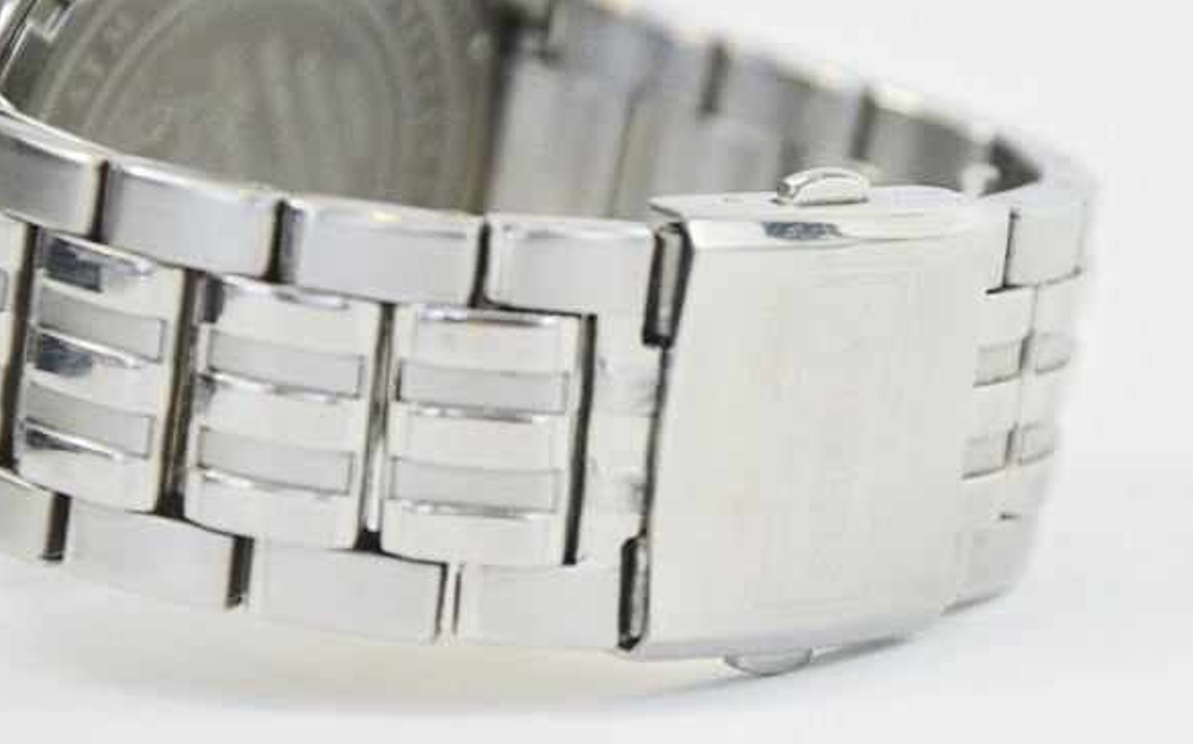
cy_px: 342
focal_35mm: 247
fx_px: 8020
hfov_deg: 8.5
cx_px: 732
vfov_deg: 5.3
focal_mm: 105
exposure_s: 1/200
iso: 1600
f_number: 5.6
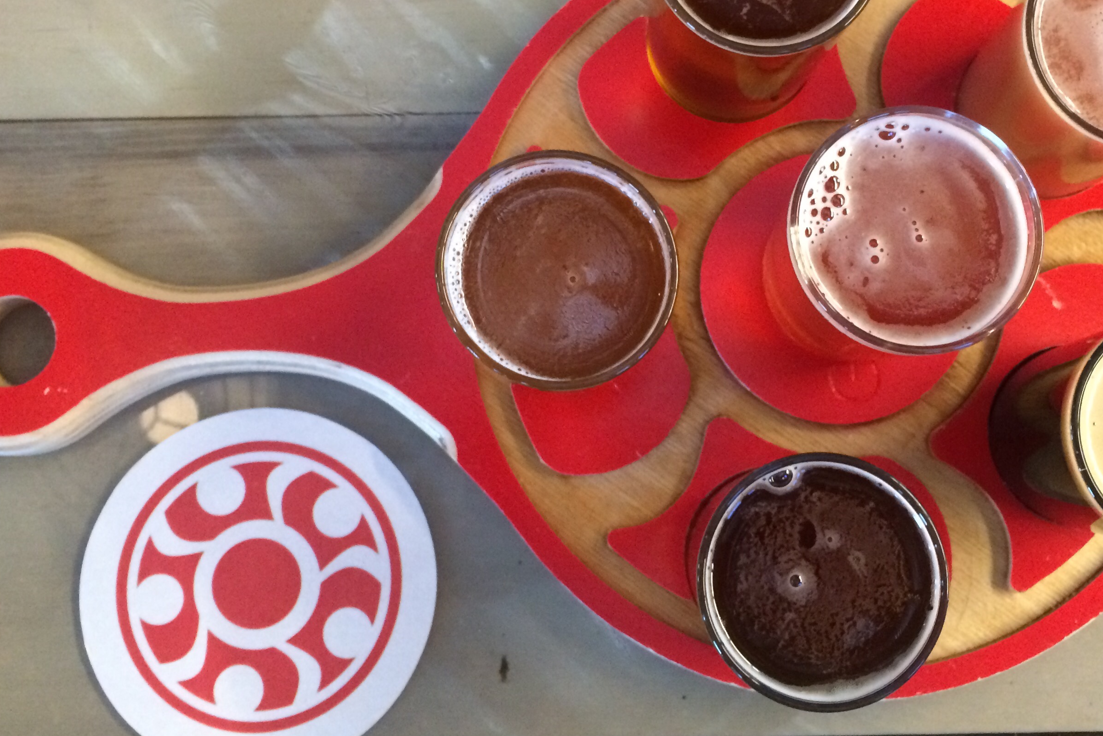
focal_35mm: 41
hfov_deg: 47.3
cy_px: 268
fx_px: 1256
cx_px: 611
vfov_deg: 32.5
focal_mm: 4.15
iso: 320
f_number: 2.2
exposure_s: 1/24
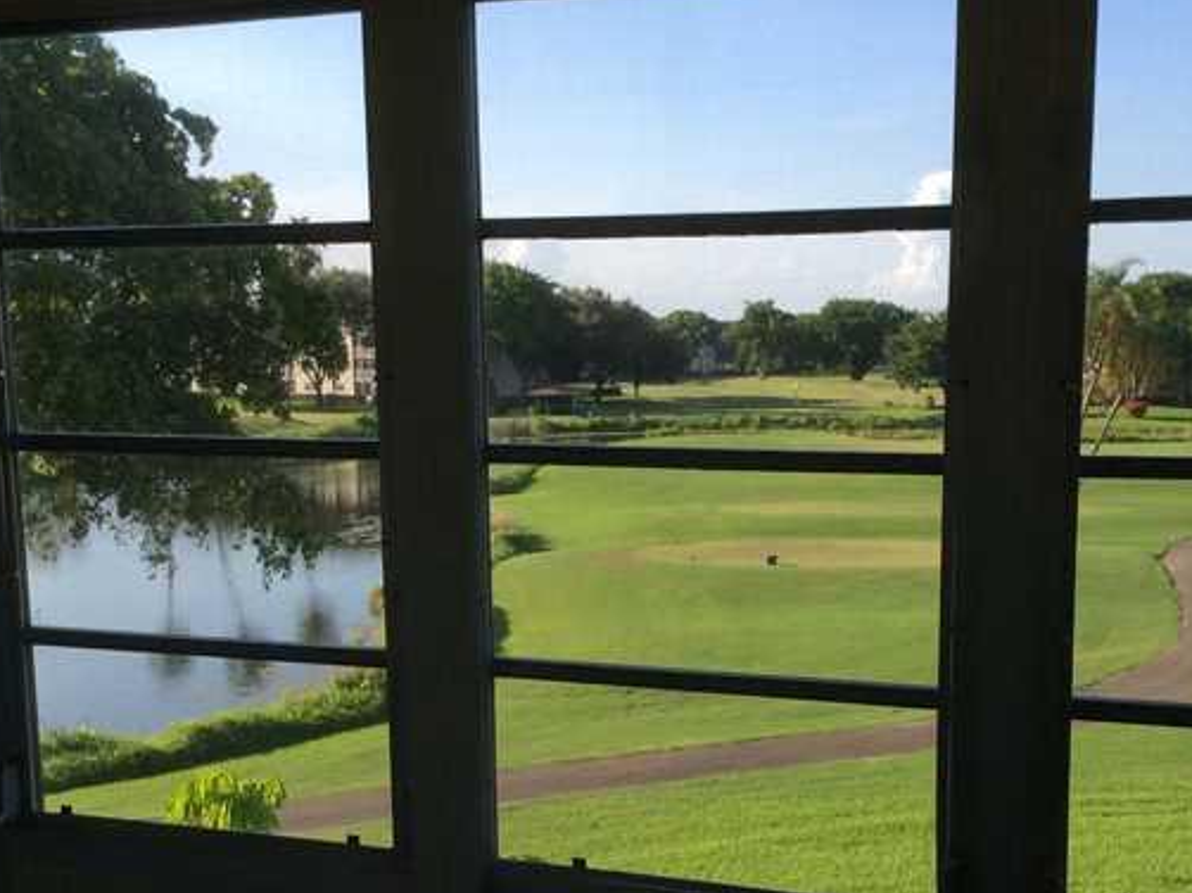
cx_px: 684
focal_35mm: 51
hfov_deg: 37.4
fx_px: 1755
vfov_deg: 28.3
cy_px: 618
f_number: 2.4
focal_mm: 3.3
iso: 32
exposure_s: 1/427
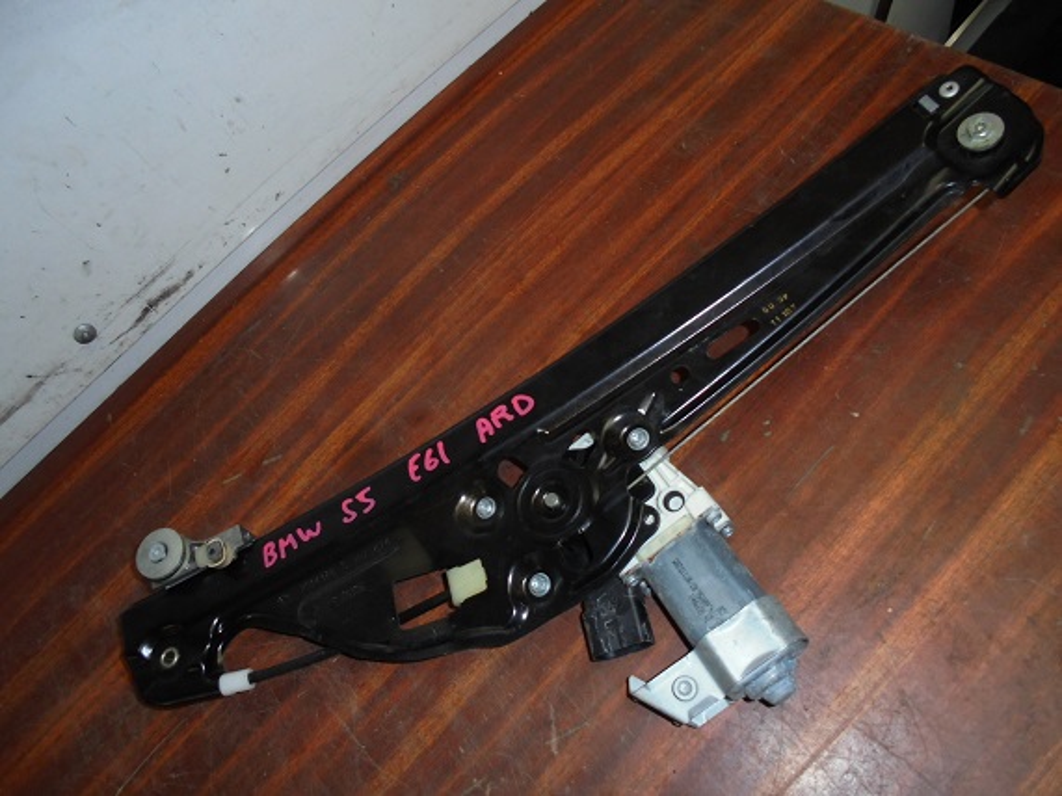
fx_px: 797
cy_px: 398
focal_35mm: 26
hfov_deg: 67.3
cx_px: 531
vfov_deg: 53.0
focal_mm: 4.6
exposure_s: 1/30
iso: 200
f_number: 3.5
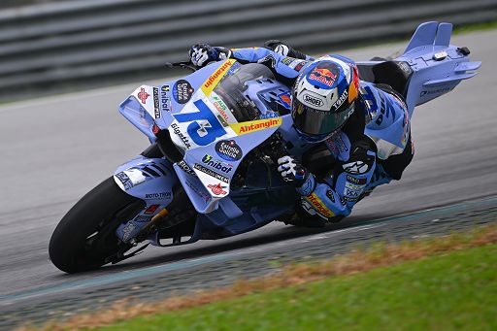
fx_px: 5520
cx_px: 248
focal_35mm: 400
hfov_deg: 5.2
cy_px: 166
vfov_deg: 3.4
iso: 200
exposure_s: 1/1000
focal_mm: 400
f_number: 5.6
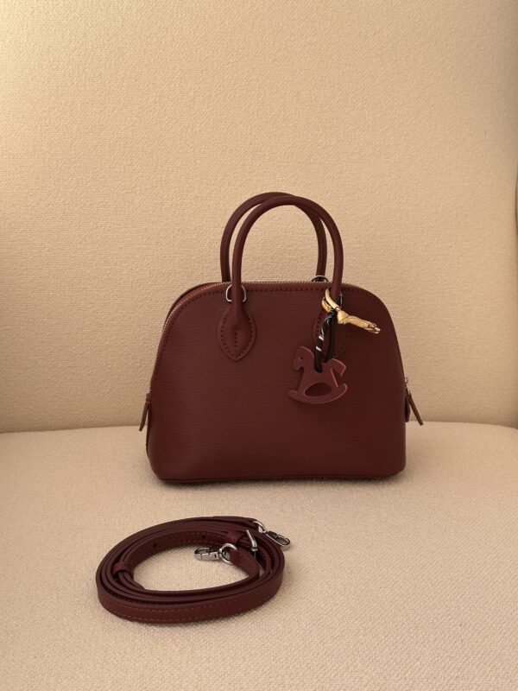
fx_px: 958
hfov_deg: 30.3
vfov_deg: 39.7
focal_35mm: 48
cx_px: 259
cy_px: 346
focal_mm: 6.86
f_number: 1.78
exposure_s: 1/174
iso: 50
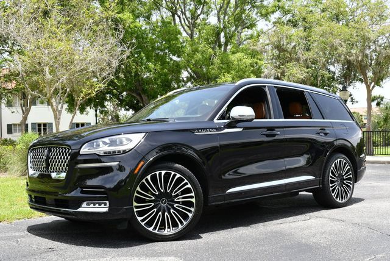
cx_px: 195
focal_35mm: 46
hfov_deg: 42.7
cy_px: 130
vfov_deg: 29.3
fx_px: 499
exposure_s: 1/250
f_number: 8
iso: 200
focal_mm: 23
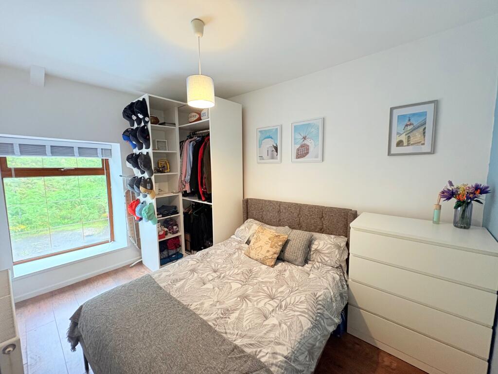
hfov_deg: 102.1
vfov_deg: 85.7
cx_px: 249
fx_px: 201
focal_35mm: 14
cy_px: 187
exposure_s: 1/60
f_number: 2.2
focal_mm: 2.22
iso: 320
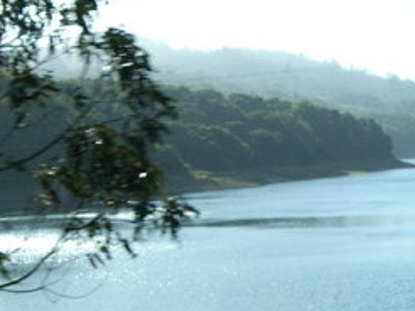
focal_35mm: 99
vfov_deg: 14.9
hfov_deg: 19.8
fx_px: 1186
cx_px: 265
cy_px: 171
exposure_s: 1/250
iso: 50
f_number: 4.3
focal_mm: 6.2
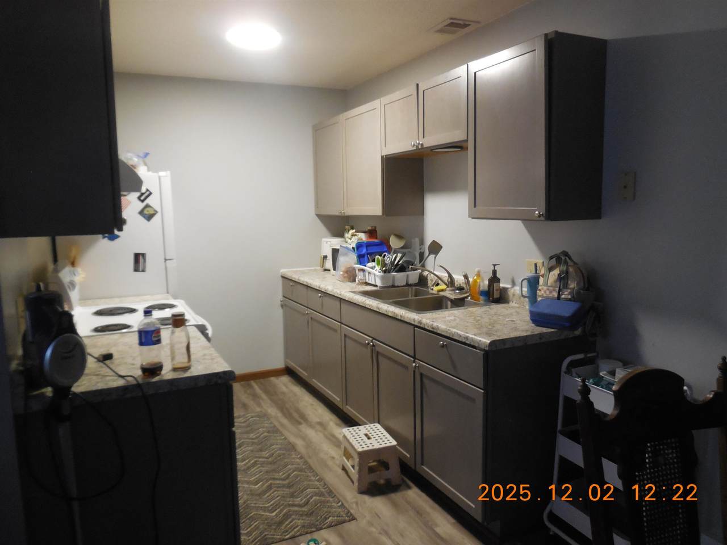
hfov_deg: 69.4
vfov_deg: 54.9
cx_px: 364
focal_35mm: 25
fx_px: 525
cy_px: 272
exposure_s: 1/20
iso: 400
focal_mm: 4.5
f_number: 3.1
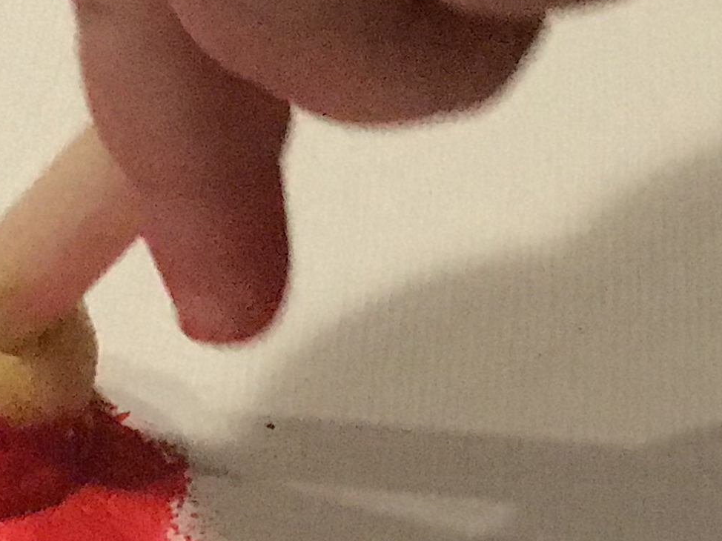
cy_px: 457
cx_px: -566
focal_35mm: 236
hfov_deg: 8.1
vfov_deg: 6.3
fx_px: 4921
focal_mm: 6.6
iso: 640
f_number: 2.8
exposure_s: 1/60
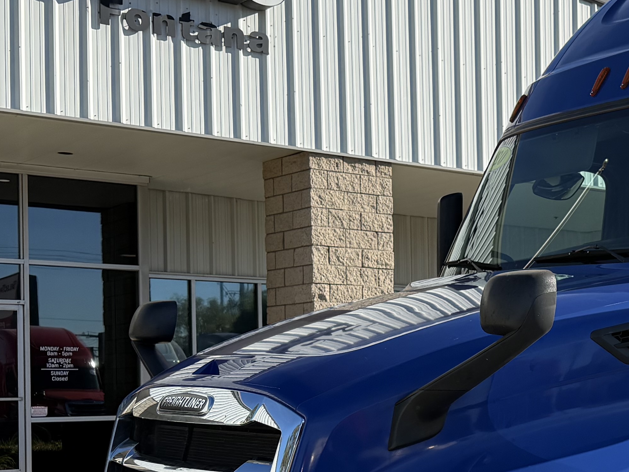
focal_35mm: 69
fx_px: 1254
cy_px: 385
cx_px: 584
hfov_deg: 27.0
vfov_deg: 21.0
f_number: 1.78
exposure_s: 1/3953
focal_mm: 6.76
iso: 100
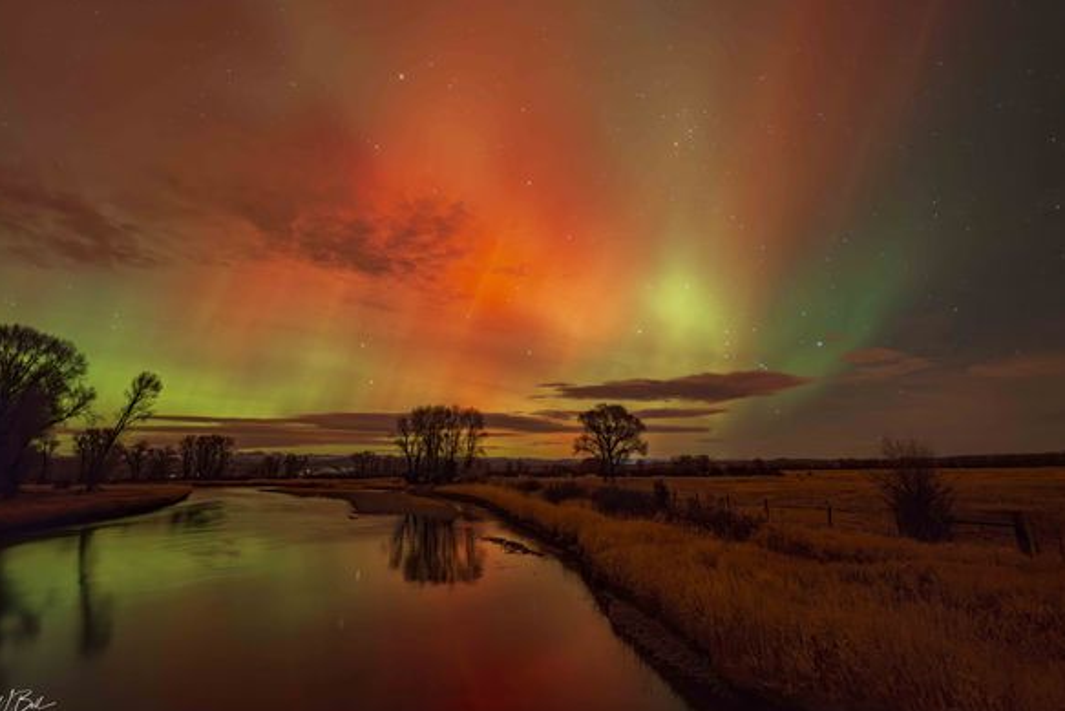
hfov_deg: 100.4
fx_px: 444
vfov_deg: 77.3
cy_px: 348
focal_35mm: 15
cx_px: 520
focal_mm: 14
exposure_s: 4
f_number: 1.8
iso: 1000
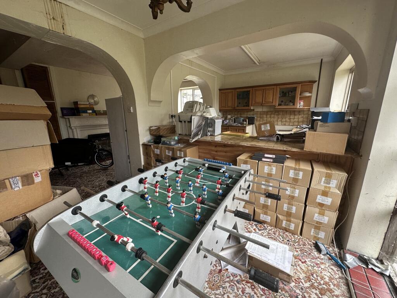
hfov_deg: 102.1
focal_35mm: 14
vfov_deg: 85.7
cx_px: 198
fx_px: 161
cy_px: 149
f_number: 2.2
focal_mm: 2.22
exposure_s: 1/99
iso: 64
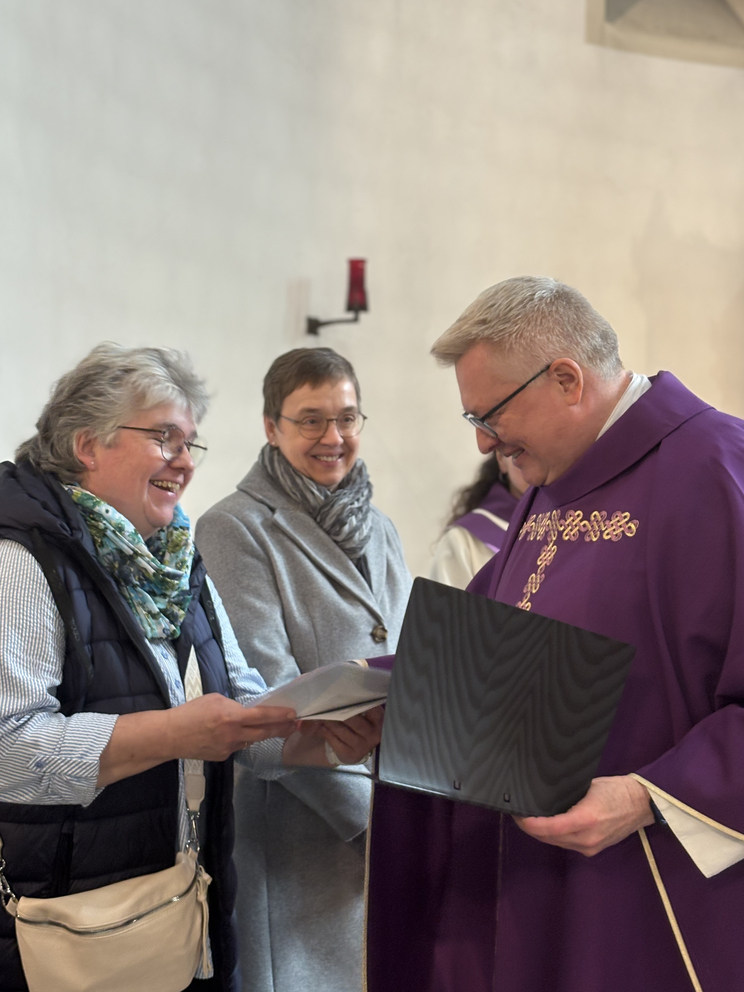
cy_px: 494
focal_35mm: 53
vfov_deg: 36.2
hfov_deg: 27.5
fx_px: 1519
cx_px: 371
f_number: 1.6
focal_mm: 5.96
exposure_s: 1/50
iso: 100
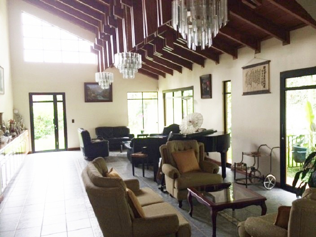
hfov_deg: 61.7
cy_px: 118
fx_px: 265
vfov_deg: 48.2
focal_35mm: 29
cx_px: 158
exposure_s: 1/60
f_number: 2.2
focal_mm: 4.15
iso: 50
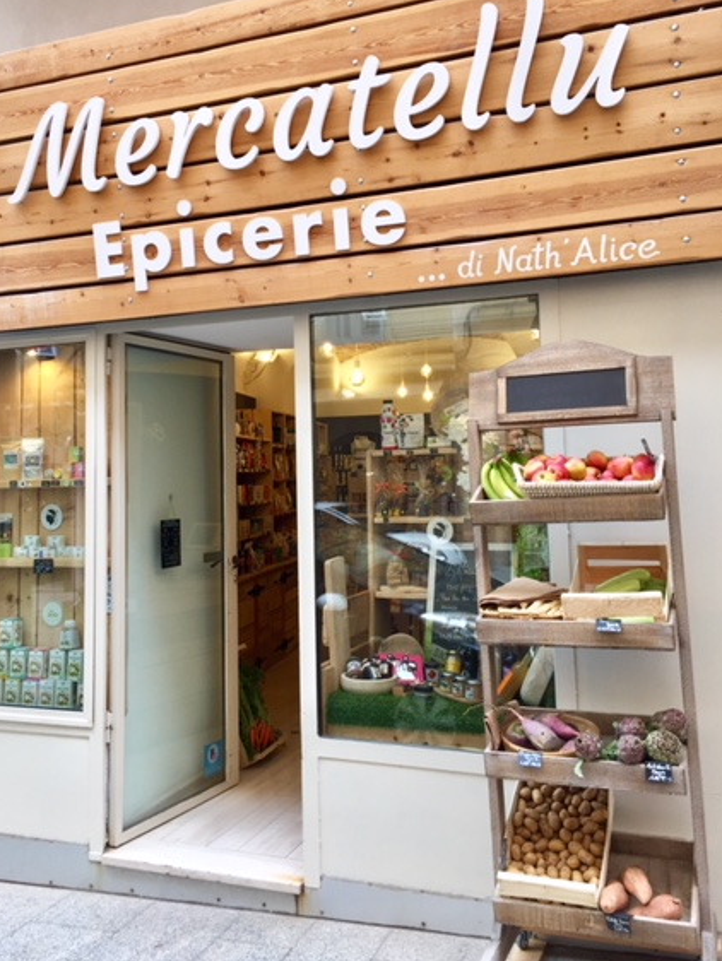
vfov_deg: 55.1
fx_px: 917
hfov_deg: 42.9
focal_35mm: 33
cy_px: 416
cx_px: 322
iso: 32
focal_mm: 4.15
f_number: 2.2
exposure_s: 1/100
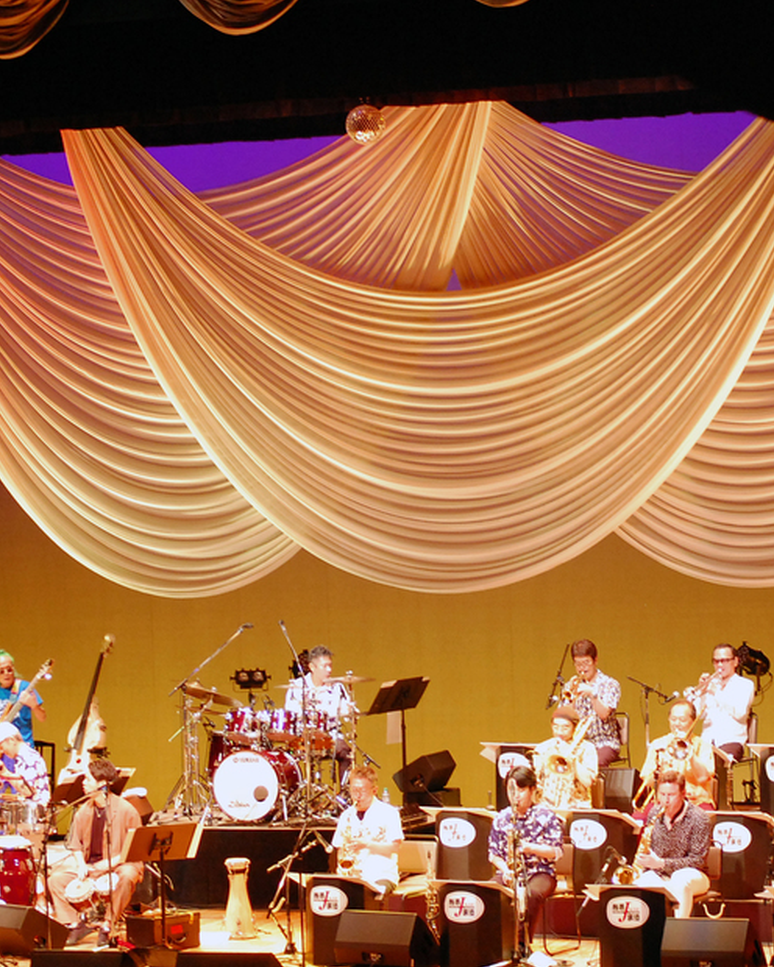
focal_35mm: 125
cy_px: 506
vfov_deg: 15.4
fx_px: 3572
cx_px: 340
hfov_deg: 12.4
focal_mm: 55
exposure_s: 1/30
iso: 1250
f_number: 4
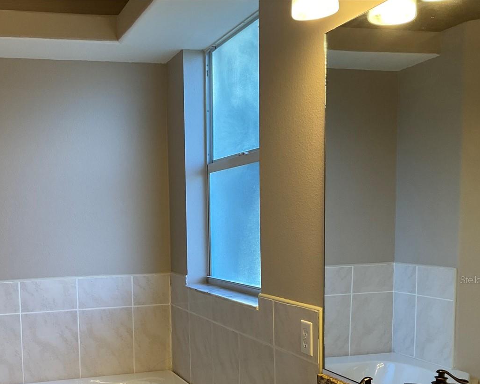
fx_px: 625
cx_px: 131
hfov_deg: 41.0
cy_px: 279
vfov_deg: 33.6
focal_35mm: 44
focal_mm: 3
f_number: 1.8
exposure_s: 1/120
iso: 32
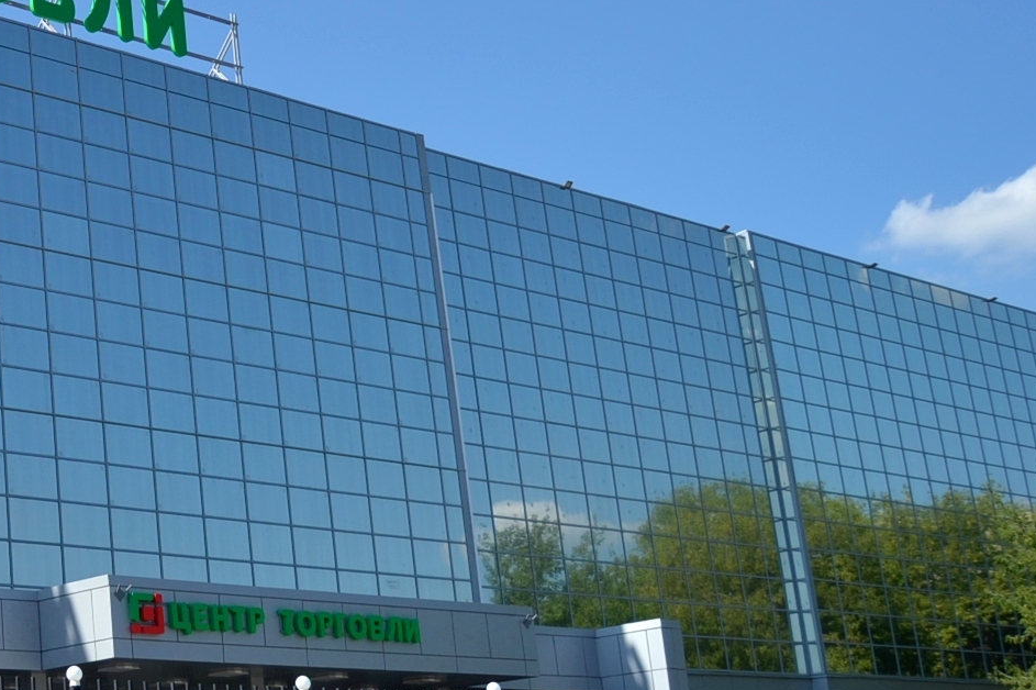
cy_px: 210
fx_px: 1899
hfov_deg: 27.7
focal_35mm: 66
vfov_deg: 20.5
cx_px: -118
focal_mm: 18
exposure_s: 1/1250
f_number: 3.5
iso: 100
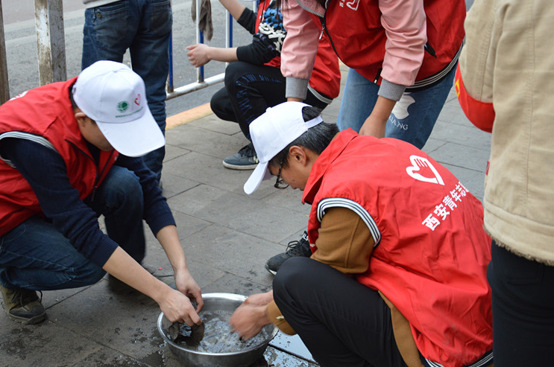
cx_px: 259
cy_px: 176
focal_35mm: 57
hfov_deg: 35.4
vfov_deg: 23.9
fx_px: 869
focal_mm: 35
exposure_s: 1/50
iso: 400
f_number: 4.5
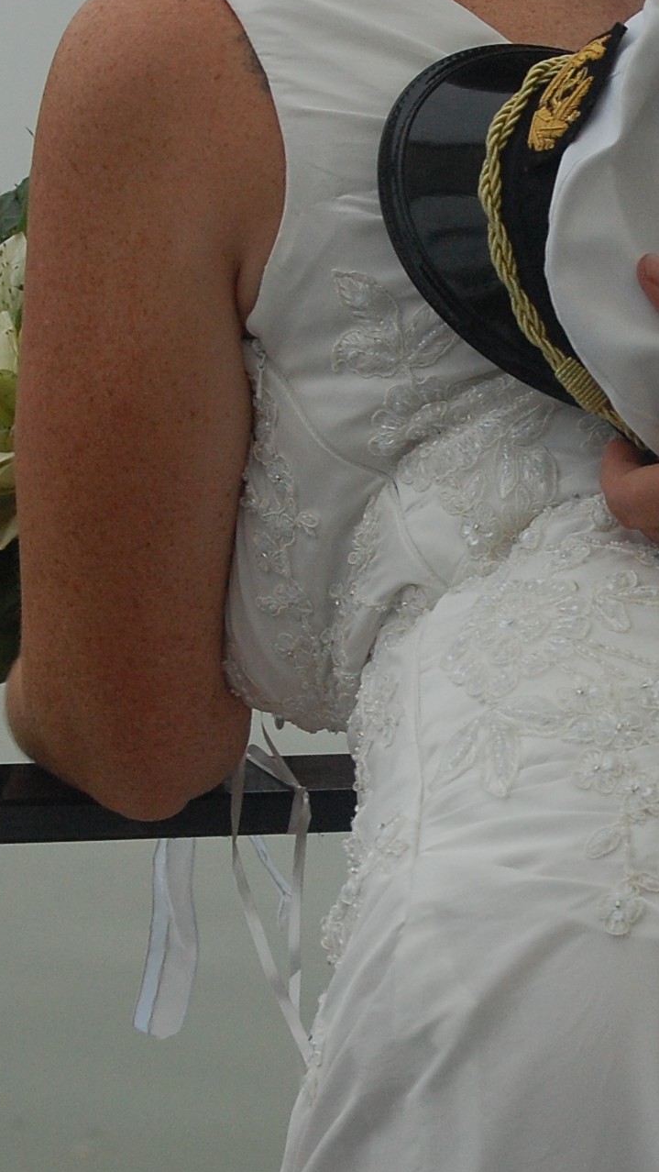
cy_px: 550
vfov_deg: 10.6
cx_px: 623
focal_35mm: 203
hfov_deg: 6.0
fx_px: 6313
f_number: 5.6
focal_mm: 55
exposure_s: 1/500
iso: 720
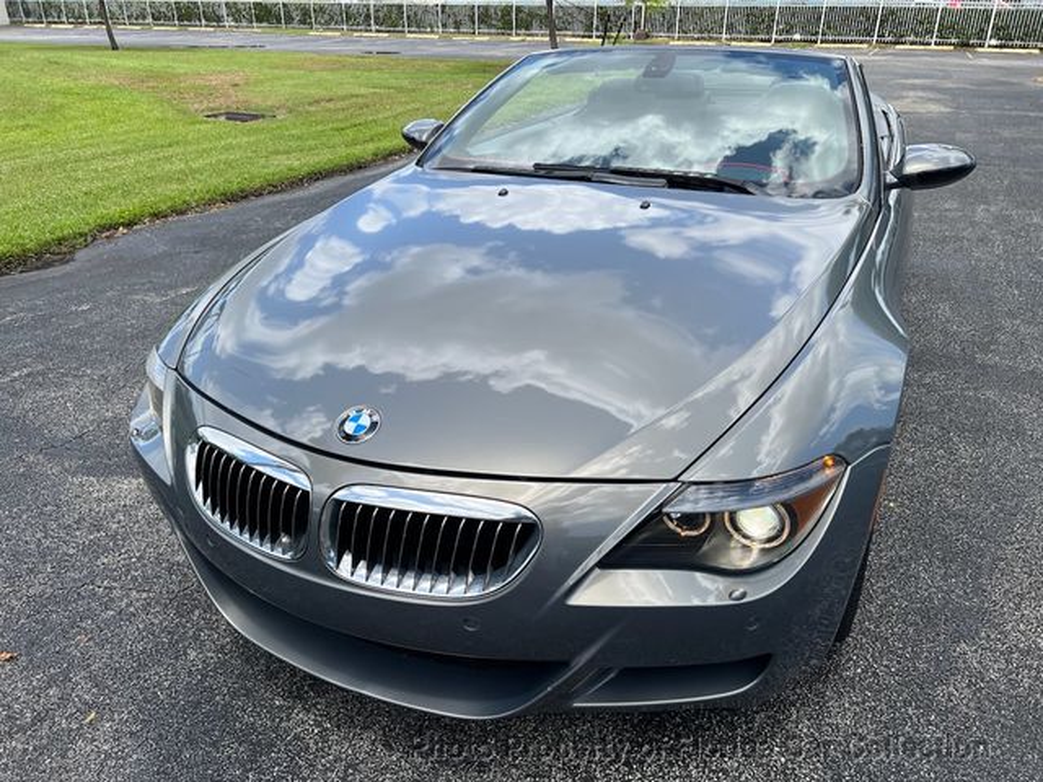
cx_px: 522
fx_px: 783
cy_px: 391
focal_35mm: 26
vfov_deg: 53.1
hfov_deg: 67.3
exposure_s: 1/2165
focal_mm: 5.7
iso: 50
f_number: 1.5
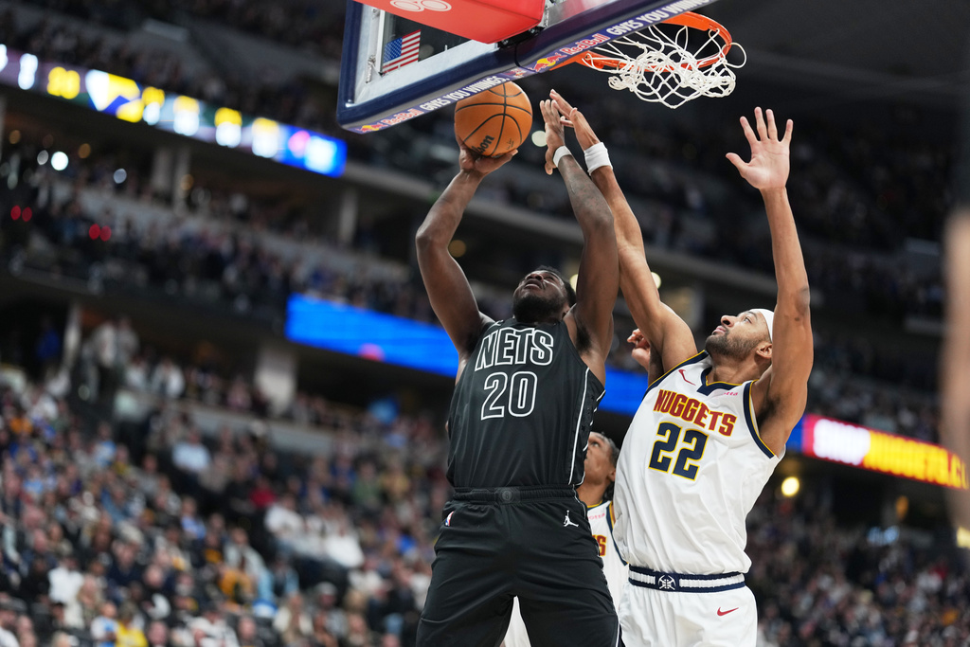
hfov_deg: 23.9
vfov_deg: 16.1
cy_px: 324
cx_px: 485
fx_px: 2290
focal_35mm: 85
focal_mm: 85
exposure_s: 1/2000
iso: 1000
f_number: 1.4
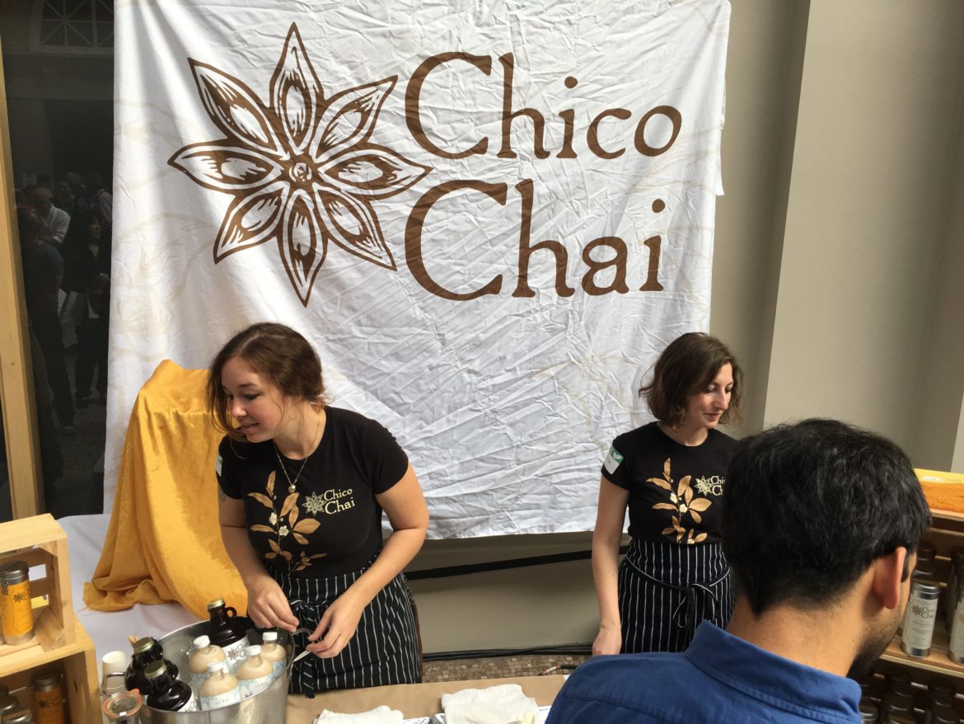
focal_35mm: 29
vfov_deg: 48.2
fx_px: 808
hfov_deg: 61.6
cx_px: 482
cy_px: 362
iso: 40
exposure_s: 1/120
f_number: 2.2
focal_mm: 4.15
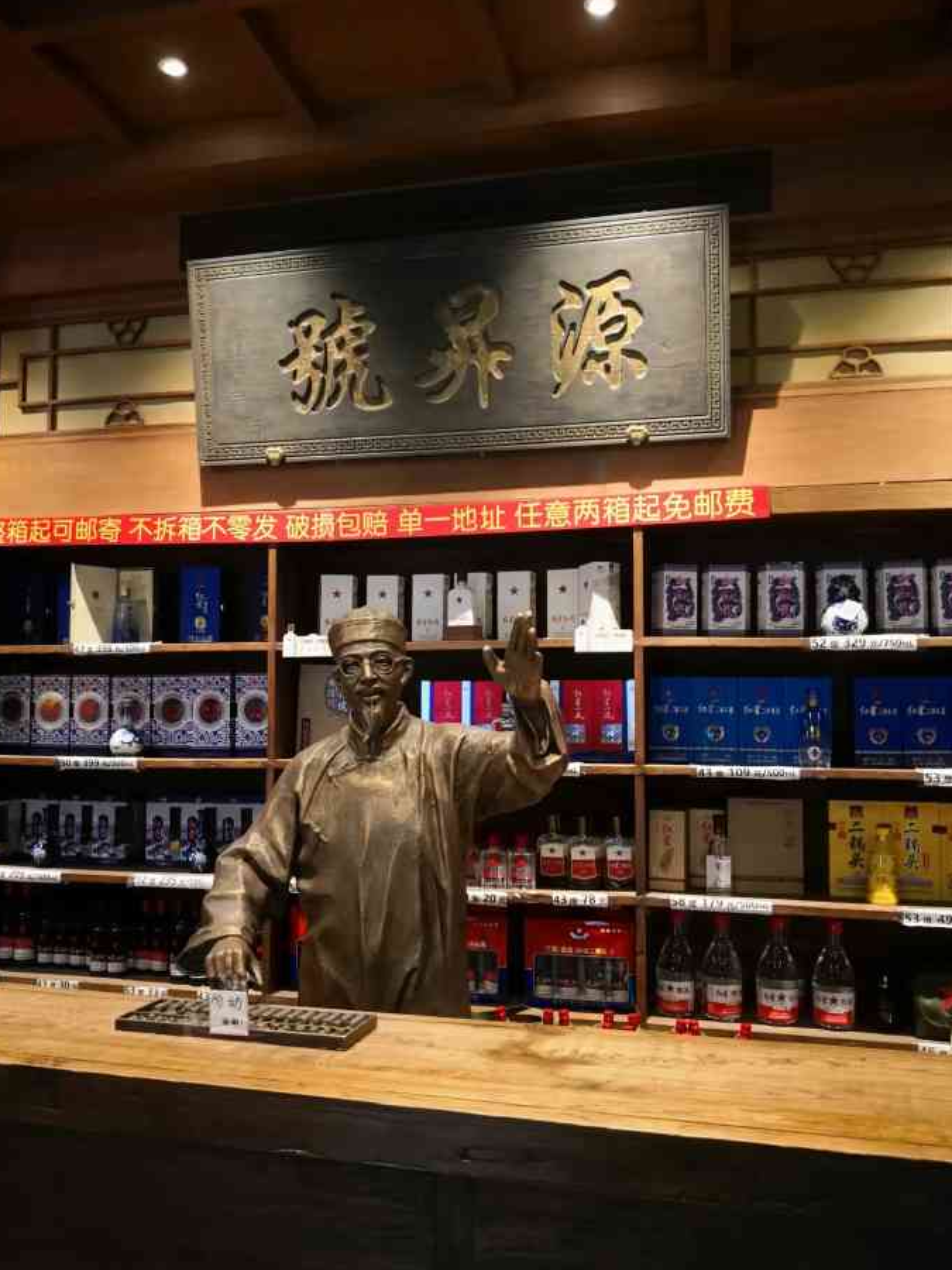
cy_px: 644
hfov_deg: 49.7
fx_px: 1027
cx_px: 480
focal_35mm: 28
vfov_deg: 63.4
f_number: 1.6
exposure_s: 1/25
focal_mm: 3.95
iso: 320
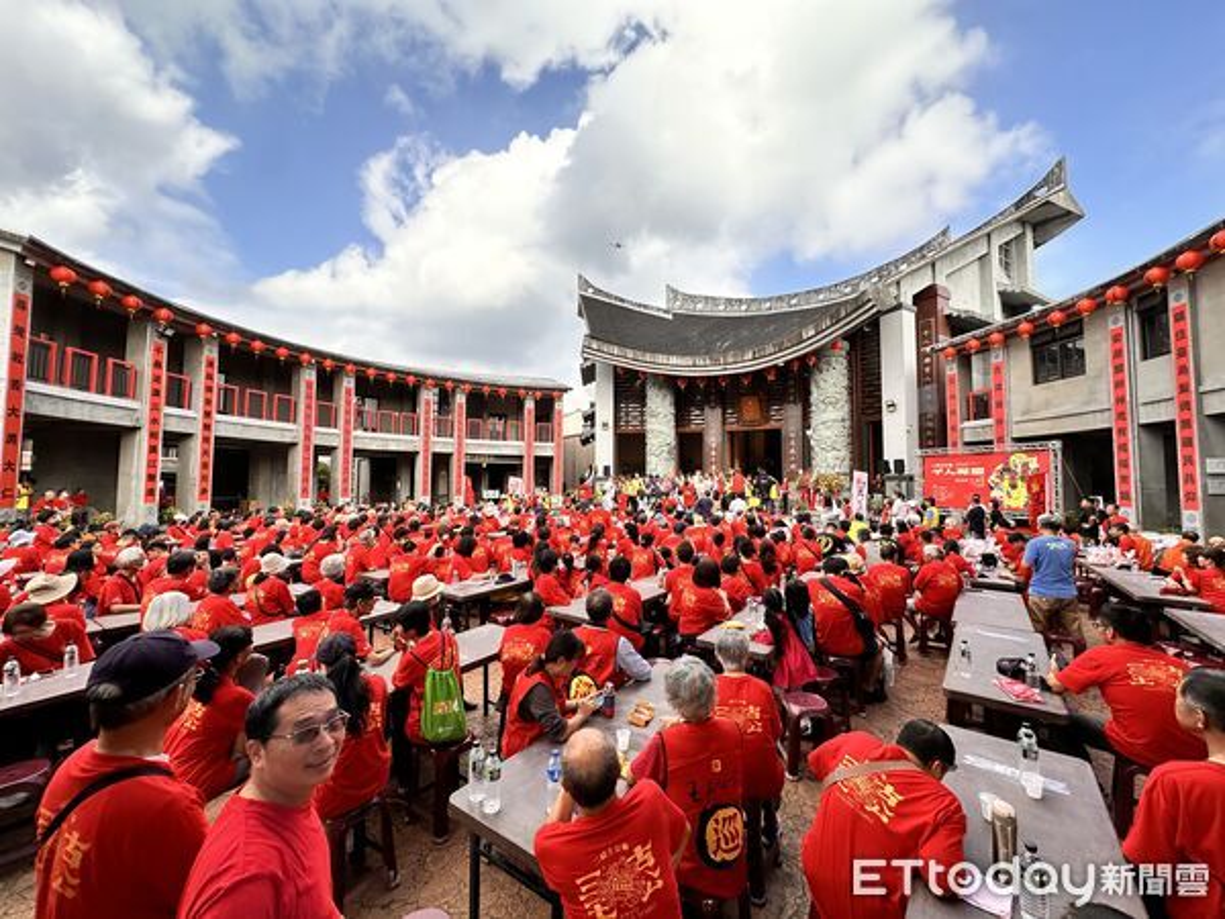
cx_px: 612
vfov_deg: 85.7
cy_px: 460
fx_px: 495
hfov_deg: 102.1
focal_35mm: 14
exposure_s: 1/882
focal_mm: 2.22
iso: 40
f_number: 2.2
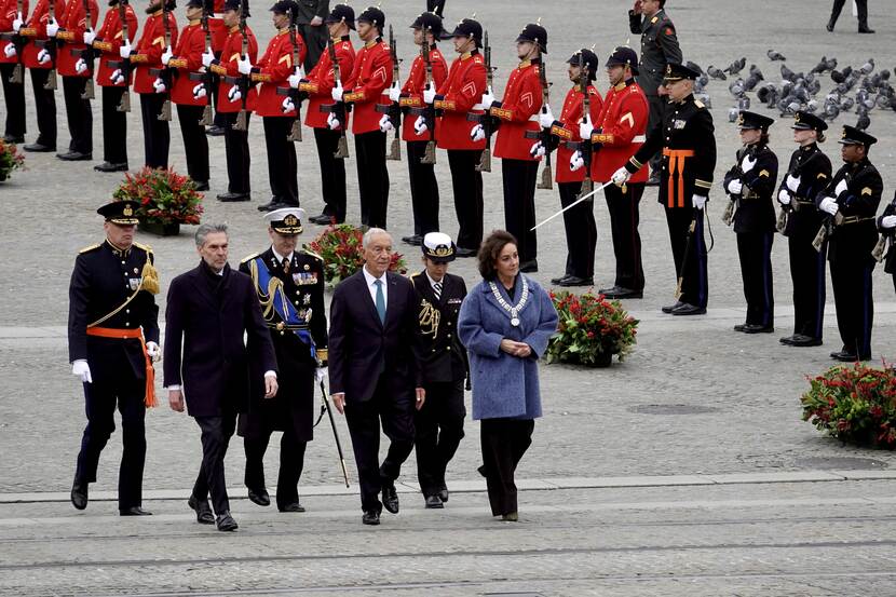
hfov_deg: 7.1
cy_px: 298
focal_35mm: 289
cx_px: 448
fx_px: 7191
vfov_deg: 4.8
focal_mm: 105.83
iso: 500
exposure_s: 1/250
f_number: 4
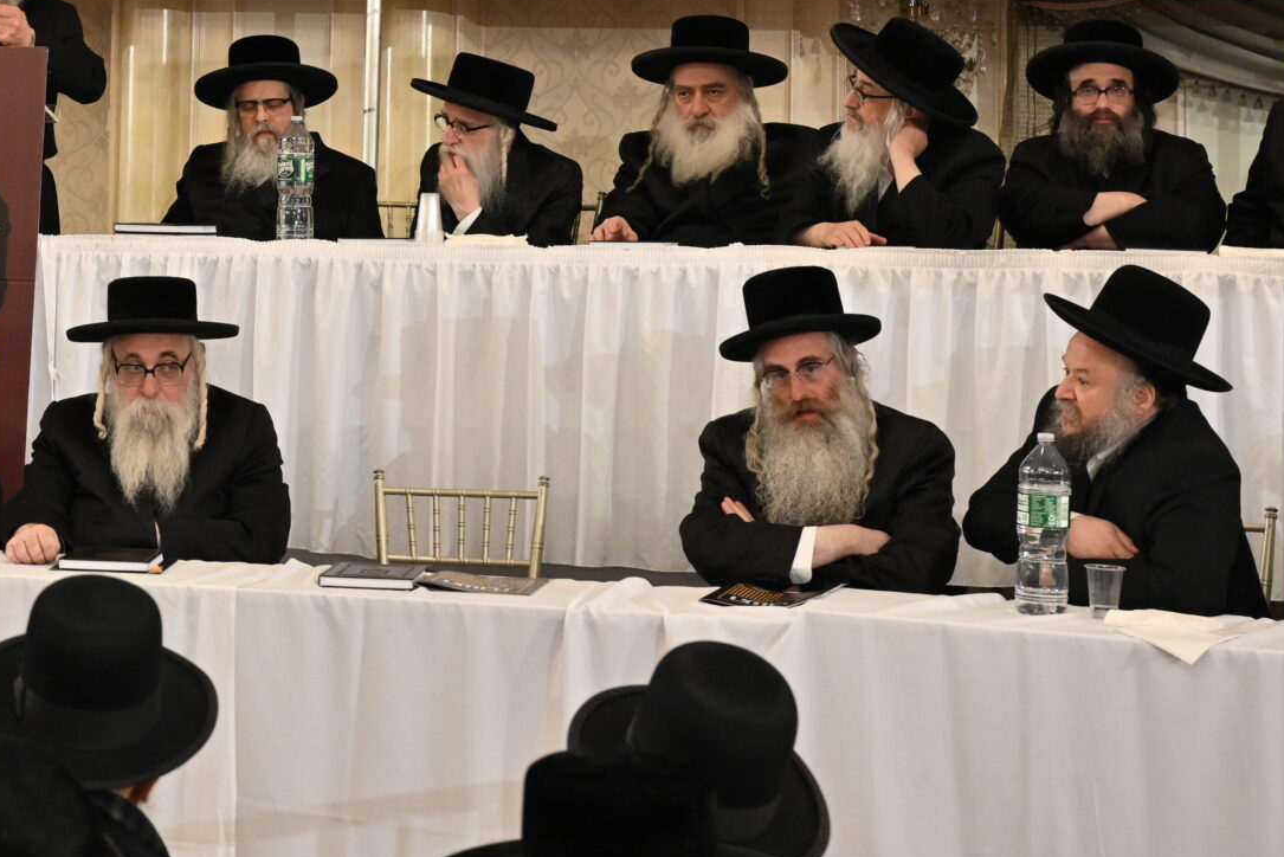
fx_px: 3282
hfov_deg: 21.5
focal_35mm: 92
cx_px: 45
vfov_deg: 14.6
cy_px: 17
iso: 1250
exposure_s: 1/80
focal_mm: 39
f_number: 4.5
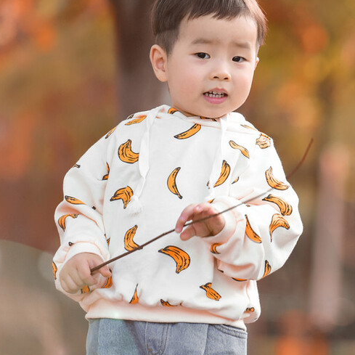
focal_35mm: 417
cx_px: 361
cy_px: 149
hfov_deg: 4.2
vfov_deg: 4.2
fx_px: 4838
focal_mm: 200
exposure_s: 1/250
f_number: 4
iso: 400
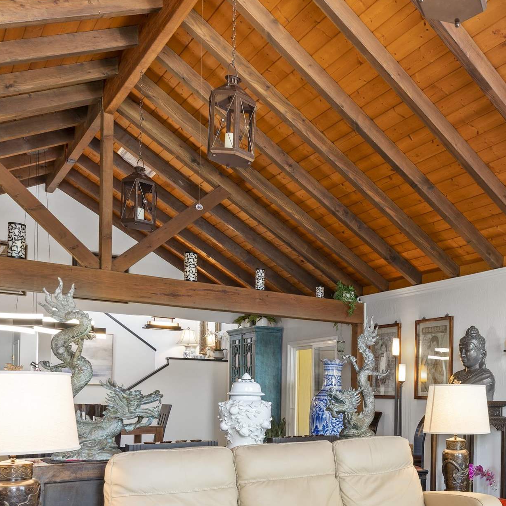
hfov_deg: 40.3
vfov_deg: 43.9
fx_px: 595
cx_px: 507
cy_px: 403
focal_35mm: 36
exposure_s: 2.5
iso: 100
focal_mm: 17
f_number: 8
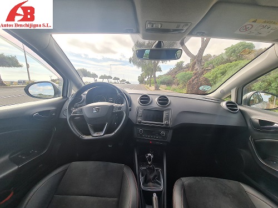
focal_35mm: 13
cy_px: 104
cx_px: 139
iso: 64
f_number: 2.2
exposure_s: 1/386
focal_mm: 2.2
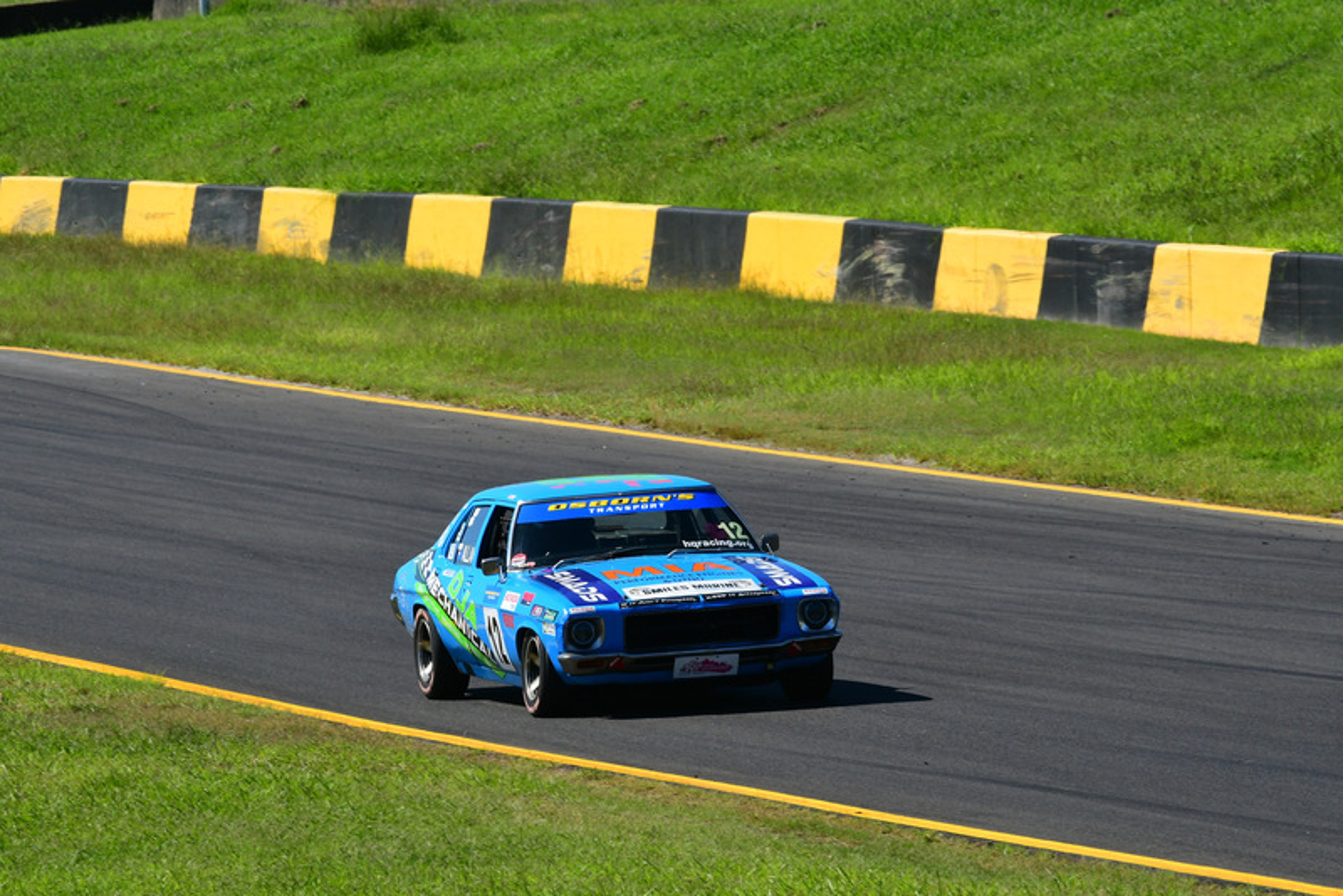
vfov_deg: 2.9
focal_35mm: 480
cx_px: 672
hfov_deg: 4.3
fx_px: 17912
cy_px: 448
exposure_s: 1/640
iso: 500
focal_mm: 320
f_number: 13
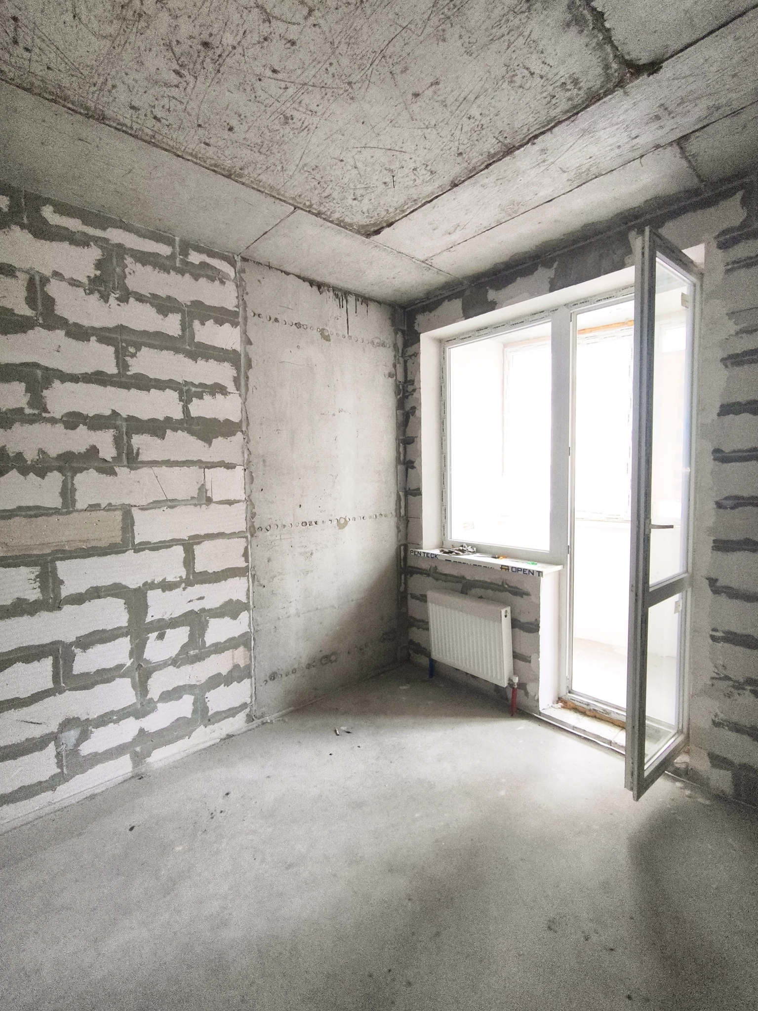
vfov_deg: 98.2
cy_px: 506
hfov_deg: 81.7
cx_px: 379
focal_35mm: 15
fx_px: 438
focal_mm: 1.91
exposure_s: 1/33.3
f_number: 2.2
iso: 320
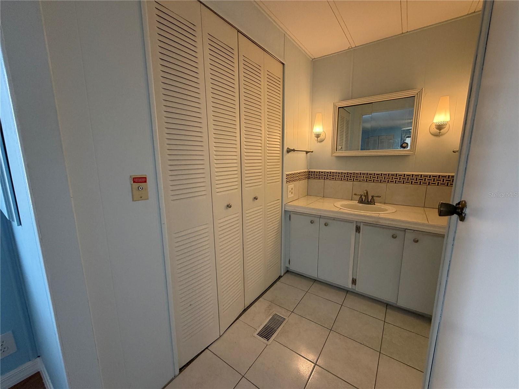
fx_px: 210
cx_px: 260
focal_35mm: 14
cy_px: 194
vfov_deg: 85.7
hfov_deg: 102.1
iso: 250
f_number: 2.2
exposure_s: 1/60
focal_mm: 2.22
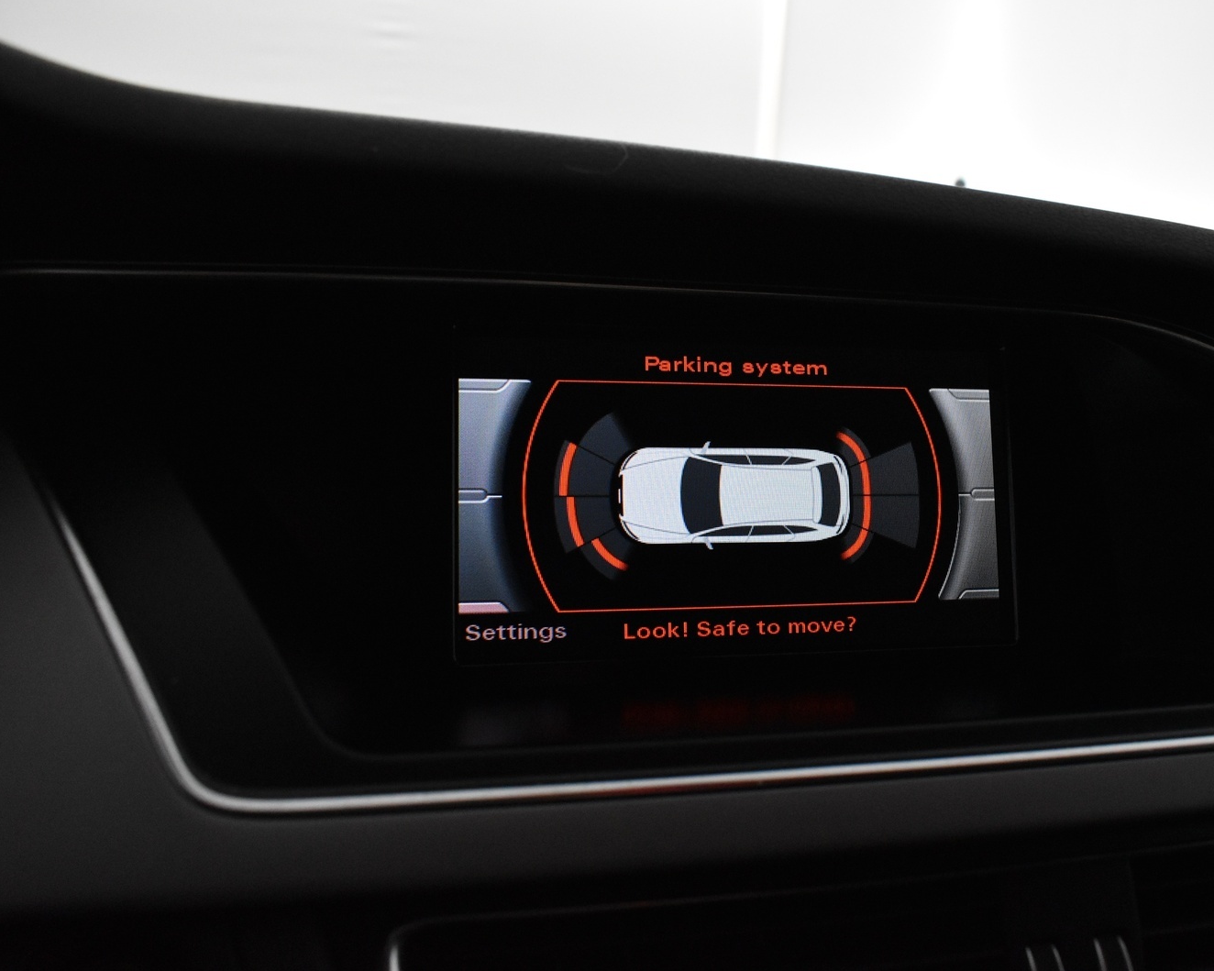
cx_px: 731
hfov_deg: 56.7
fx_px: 1114
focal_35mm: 31
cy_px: 477
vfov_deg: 47.1
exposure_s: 1/125
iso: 3200
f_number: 5.6
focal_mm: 18
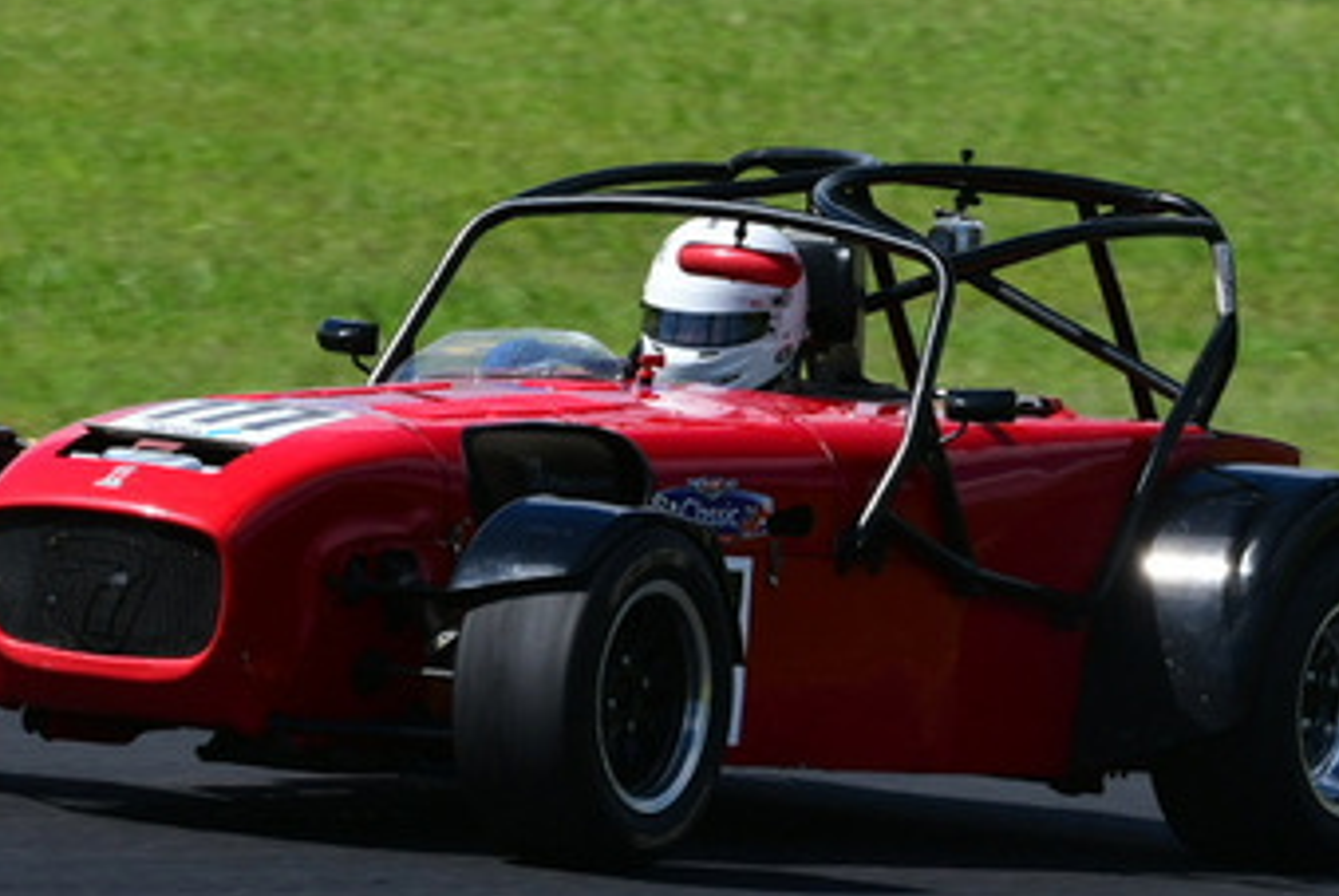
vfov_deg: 2.0
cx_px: 873
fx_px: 26330
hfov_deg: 2.9
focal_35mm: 707
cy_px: 485
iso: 320
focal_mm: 200
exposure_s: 1/640
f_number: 11
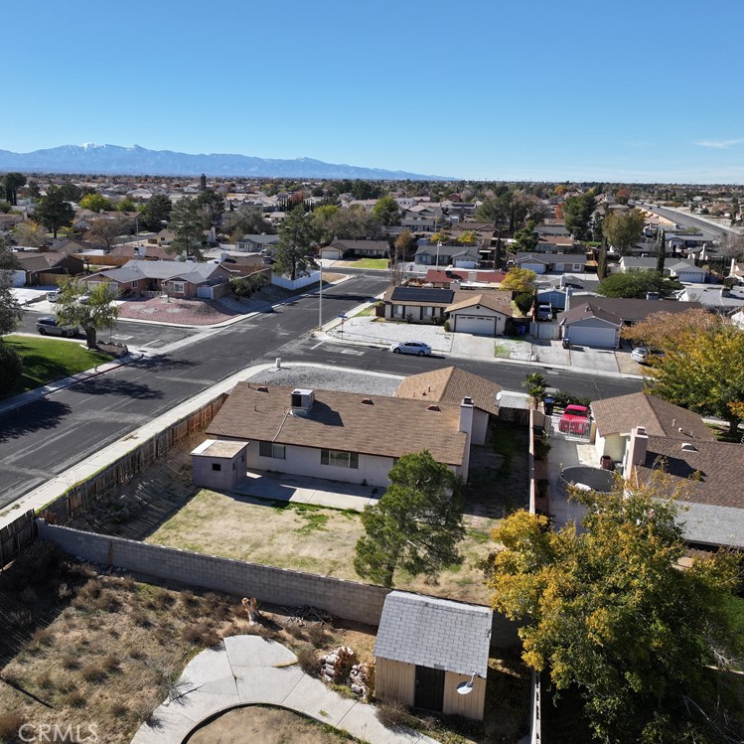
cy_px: 366
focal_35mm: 29
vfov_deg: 55.6
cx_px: 284
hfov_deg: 55.1
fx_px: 705
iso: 110
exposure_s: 1/30
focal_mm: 12.29
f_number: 2.8
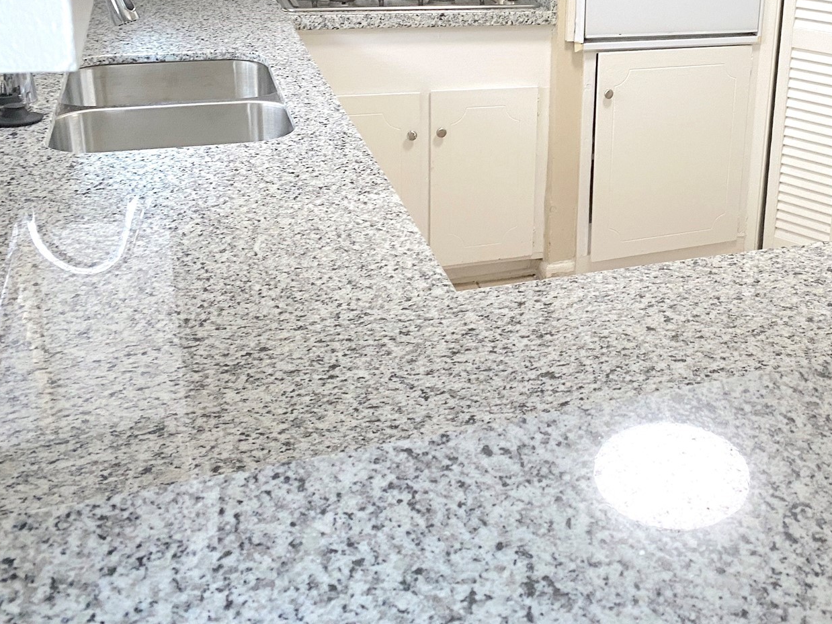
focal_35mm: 43
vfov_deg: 32.7
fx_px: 1034
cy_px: 130
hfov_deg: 42.2
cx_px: 646
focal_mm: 4.25
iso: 100
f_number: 1.8
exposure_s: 1/60
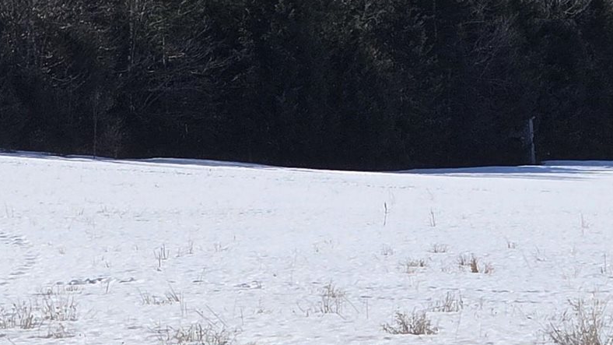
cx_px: 309
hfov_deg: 7.4
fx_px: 4762
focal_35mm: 293
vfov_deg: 4.1
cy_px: -280
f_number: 2.4
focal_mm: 7.9
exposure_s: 1/3134
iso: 50
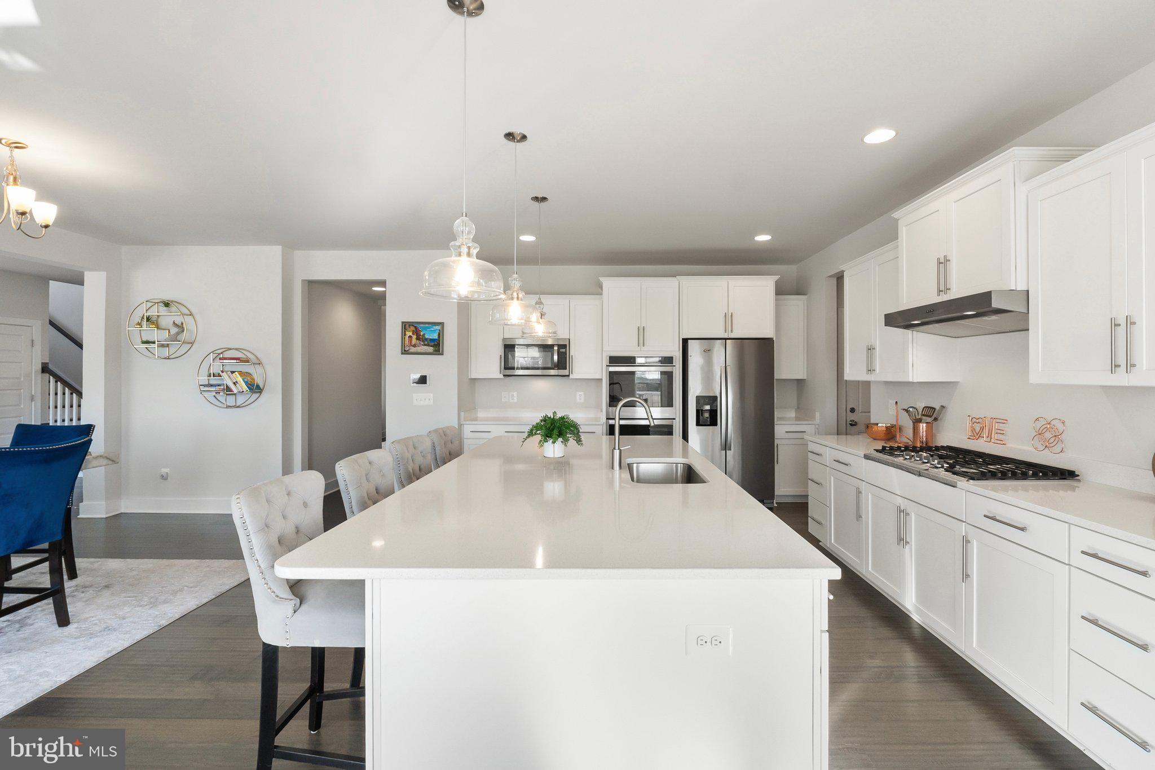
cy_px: 385
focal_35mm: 15
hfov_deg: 100.4
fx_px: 481
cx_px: 578
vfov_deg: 77.3
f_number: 8
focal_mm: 10
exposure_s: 1/40
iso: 800
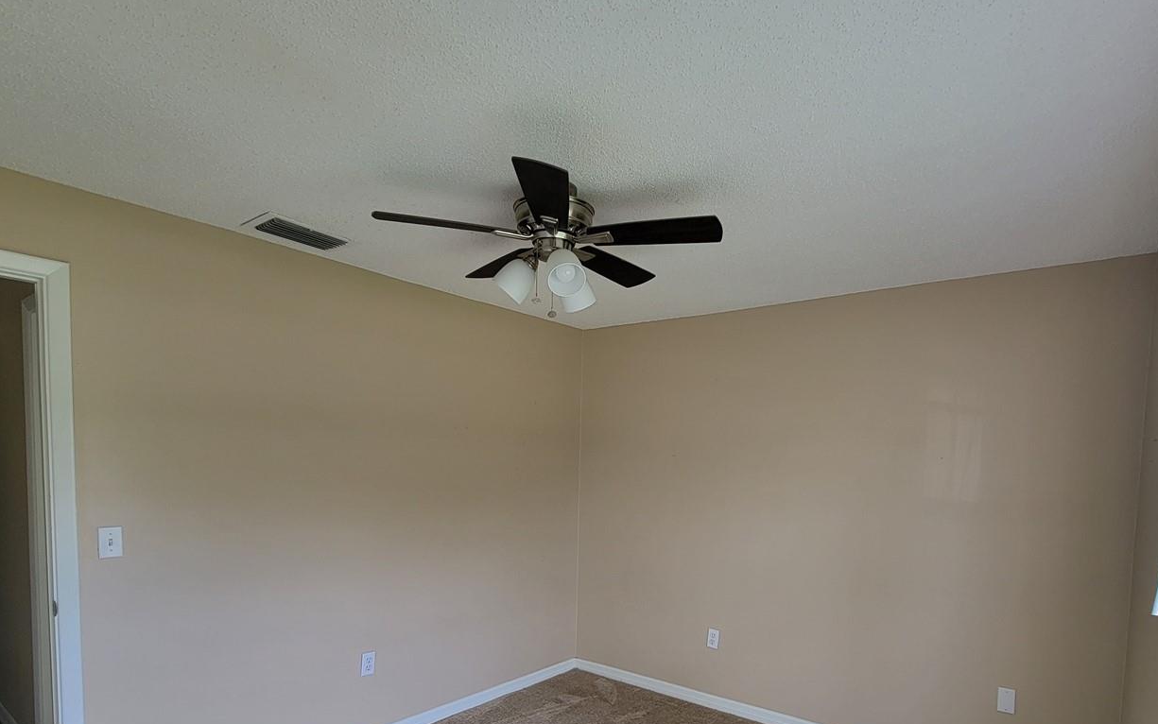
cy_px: 518
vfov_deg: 62.3
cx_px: 634
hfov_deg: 90.8
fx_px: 568
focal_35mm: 18
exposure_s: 1/120
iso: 80
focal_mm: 2.2
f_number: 2.2
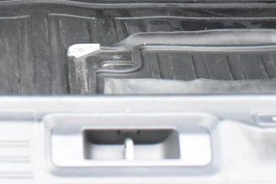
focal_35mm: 144
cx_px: 52
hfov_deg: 14.2
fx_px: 1103
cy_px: -86
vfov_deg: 9.3
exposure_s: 1/60
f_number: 4.2
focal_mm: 30
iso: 5600
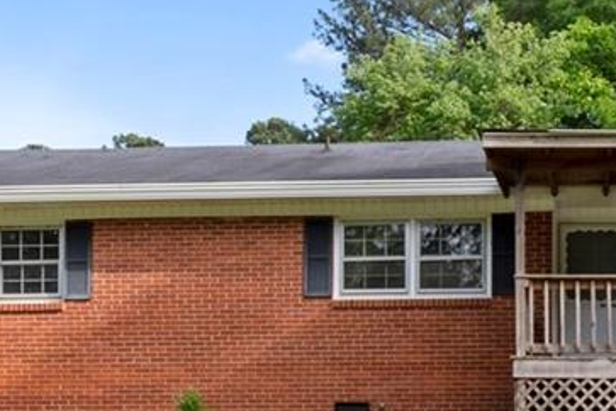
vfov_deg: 21.7
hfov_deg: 31.7
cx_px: 479
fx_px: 1061
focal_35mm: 62
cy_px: 301
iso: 400
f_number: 13
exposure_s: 1/200
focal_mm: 15
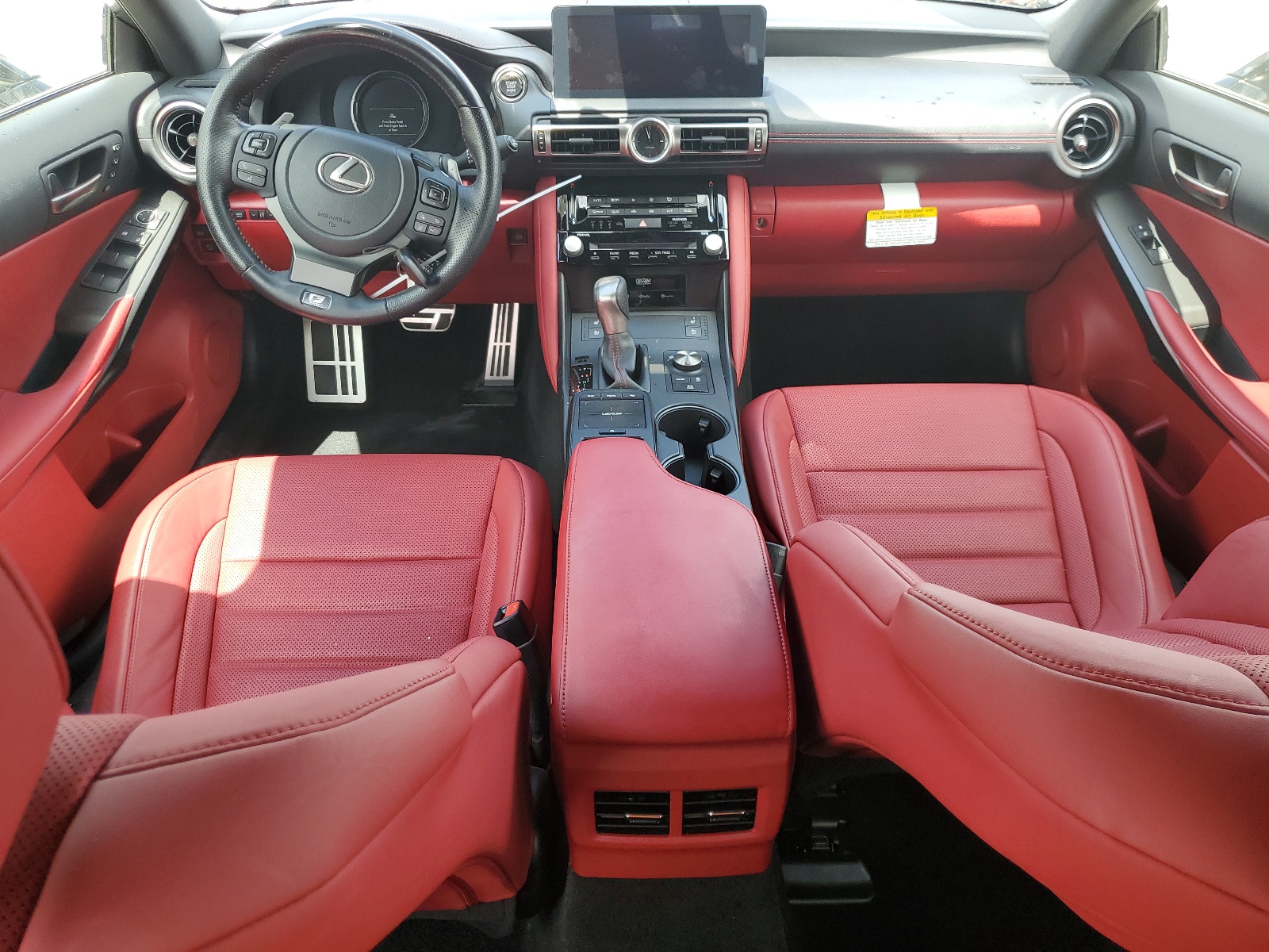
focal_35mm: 26
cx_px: 634
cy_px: 476
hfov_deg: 67.3
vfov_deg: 53.1
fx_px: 953
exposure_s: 1/192
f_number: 1.5
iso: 50
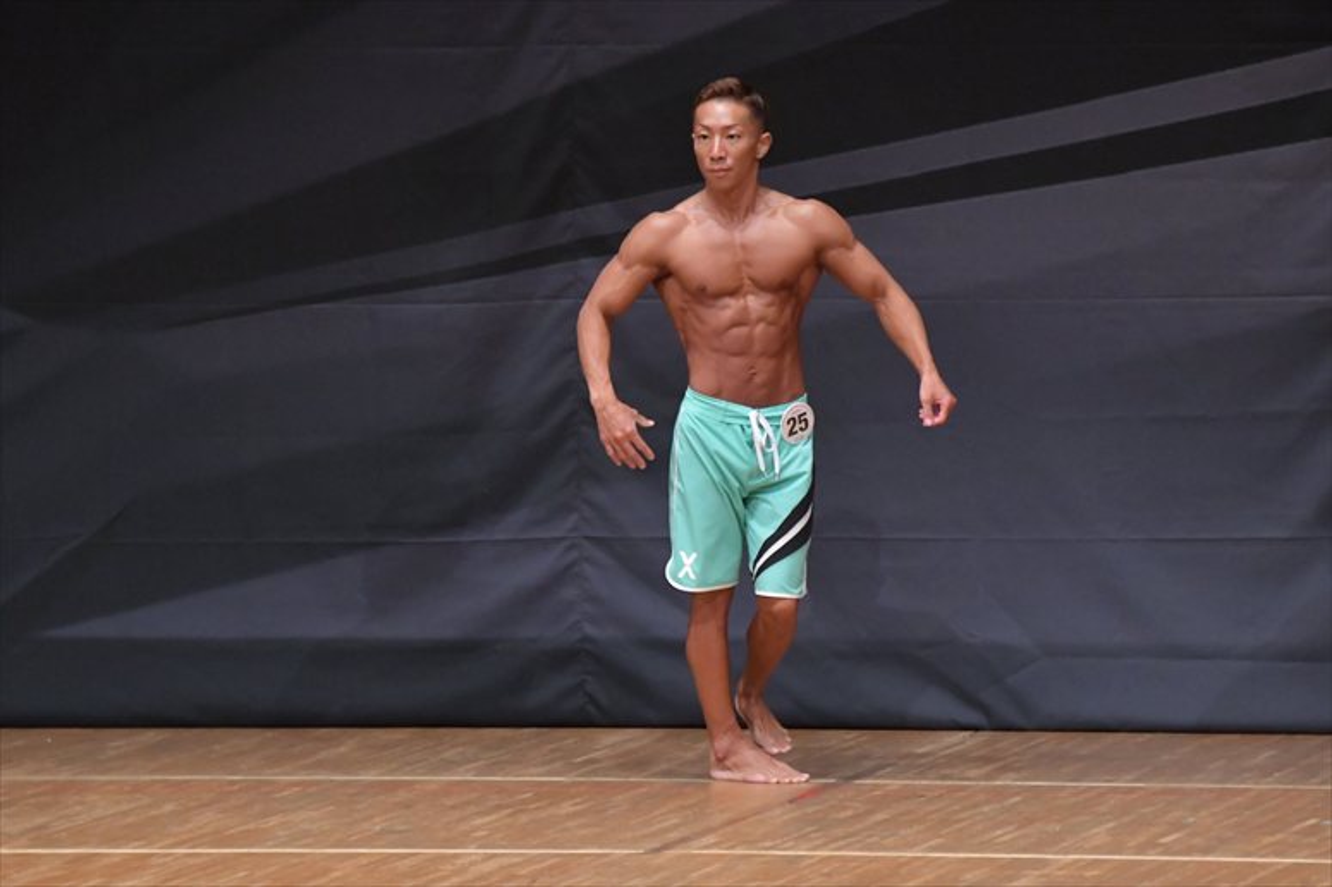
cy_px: 444
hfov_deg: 6.5
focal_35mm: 315
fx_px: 11649
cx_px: 666
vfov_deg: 4.4
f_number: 5.6
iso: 6400
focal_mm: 210
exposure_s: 1/400
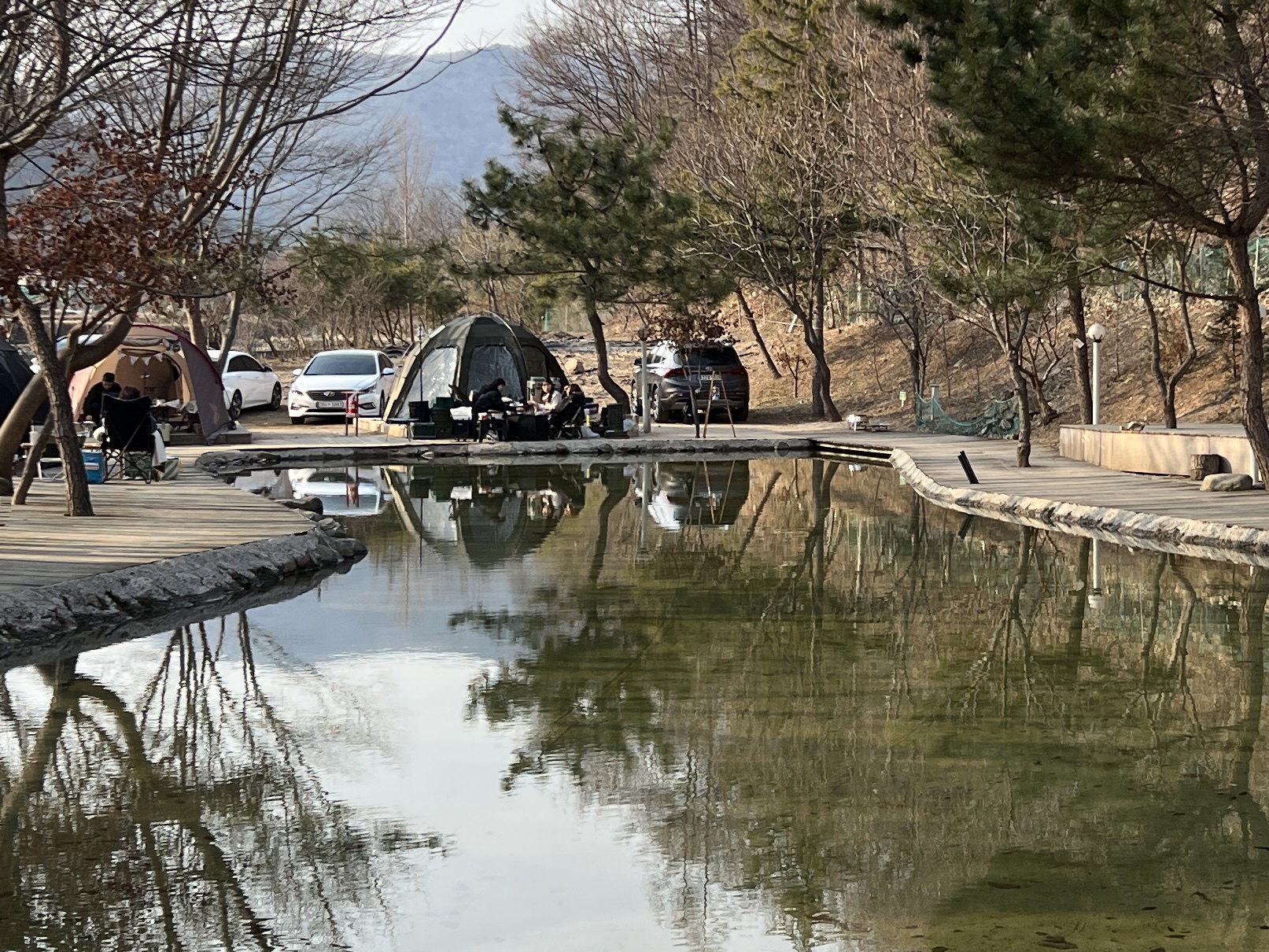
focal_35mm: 65
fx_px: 2383
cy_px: 372
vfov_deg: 22.6
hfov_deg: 29.5
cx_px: 895
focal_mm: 5.7
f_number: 1.5
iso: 50
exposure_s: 1/1159
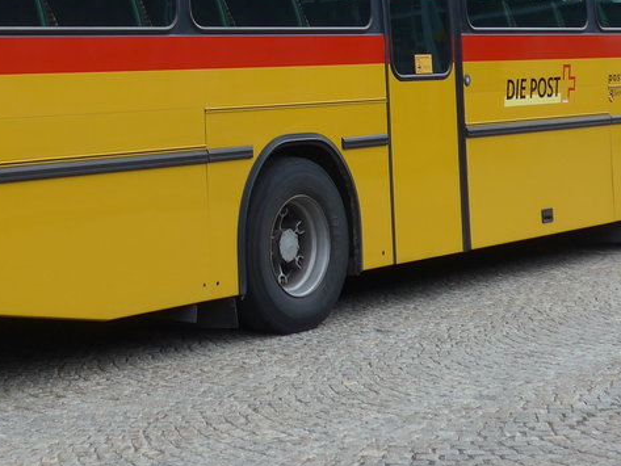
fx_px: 1776
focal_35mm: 99
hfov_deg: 19.7
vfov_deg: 14.5
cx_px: 180
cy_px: -74
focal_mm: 8
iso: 80
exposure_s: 1/800
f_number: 2.8
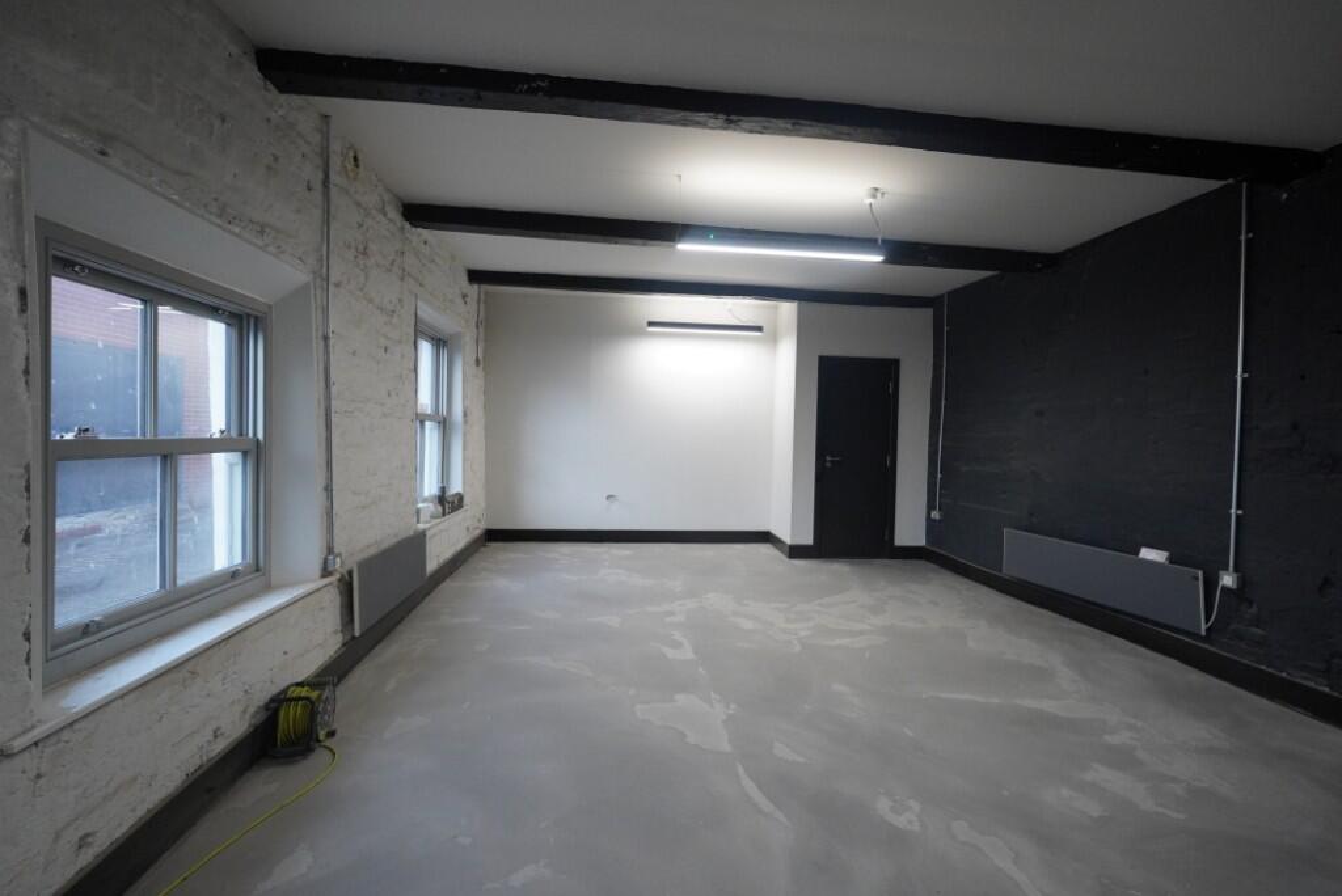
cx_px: 671
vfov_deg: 77.4
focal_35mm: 15
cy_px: 448
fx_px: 559
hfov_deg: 100.4
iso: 1250
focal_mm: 10
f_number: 4
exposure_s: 1/160
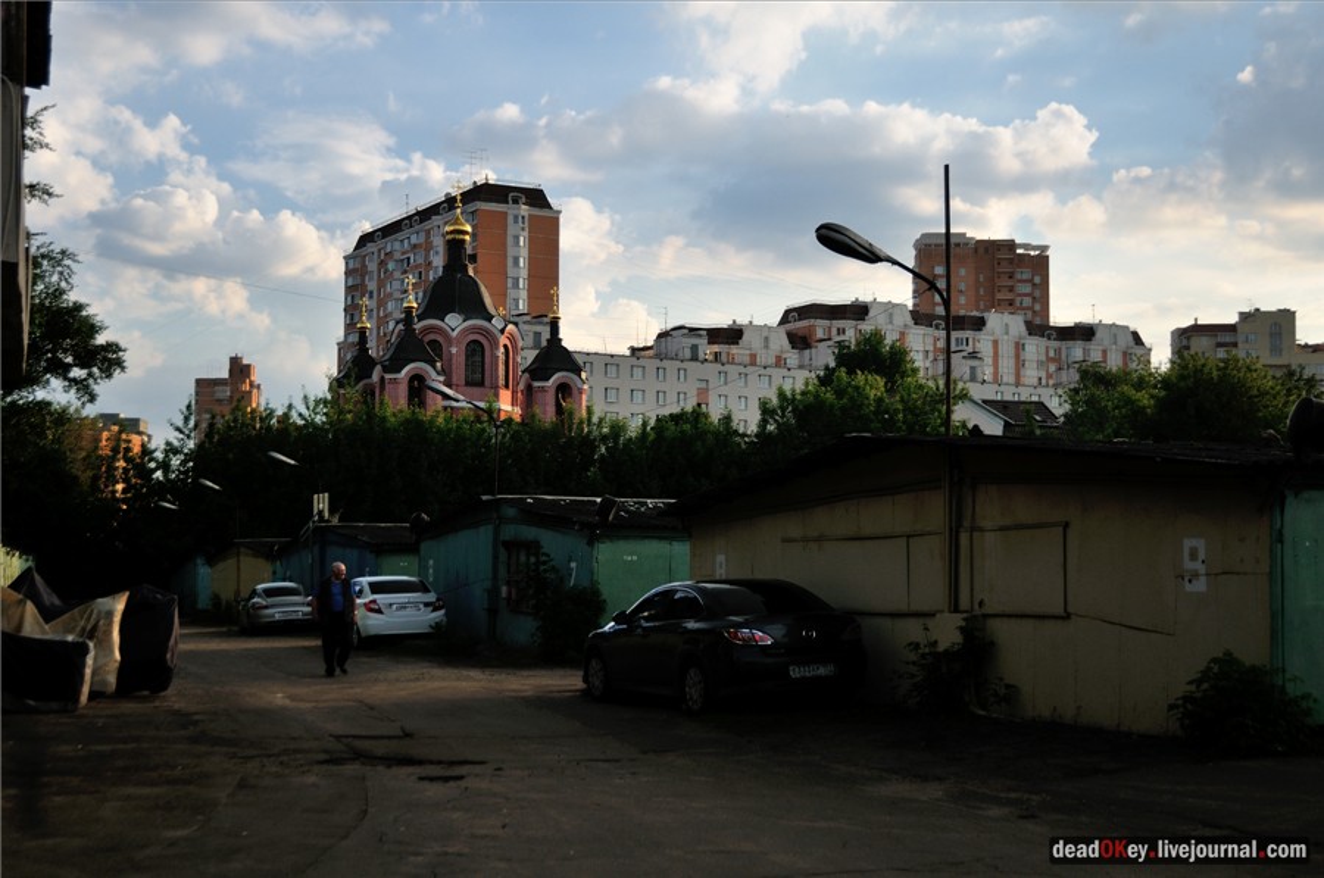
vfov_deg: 23.7
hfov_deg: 35.1
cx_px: 662
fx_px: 2093
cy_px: 439
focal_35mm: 57
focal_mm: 38
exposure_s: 1/500
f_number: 5
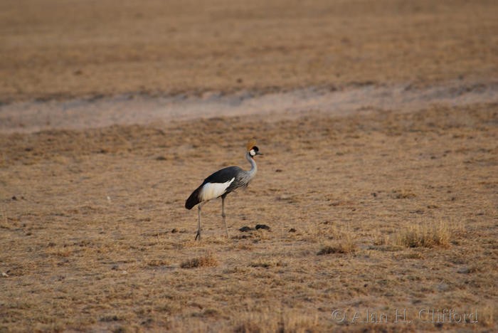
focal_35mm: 600
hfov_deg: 3.4
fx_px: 8307
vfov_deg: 2.3
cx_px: 249
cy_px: 166
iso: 100
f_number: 5.6
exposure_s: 1/100
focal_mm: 400
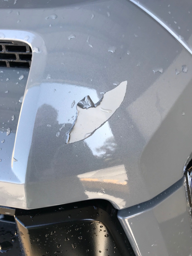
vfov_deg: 63.4
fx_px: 207
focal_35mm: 28
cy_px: 128
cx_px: 96
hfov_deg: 49.7
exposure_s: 1/208
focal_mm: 3.99
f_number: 1.8
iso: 20
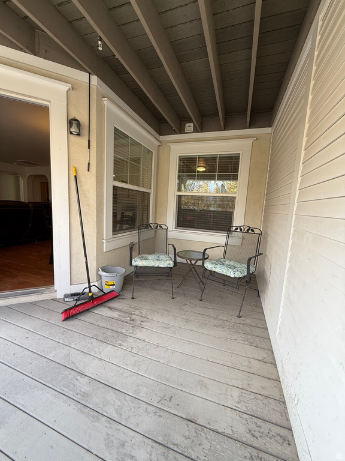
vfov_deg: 102.1
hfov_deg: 85.7
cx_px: 172
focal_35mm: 14
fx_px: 186
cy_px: 230
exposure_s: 1/99
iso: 80
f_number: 2.2
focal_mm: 2.22
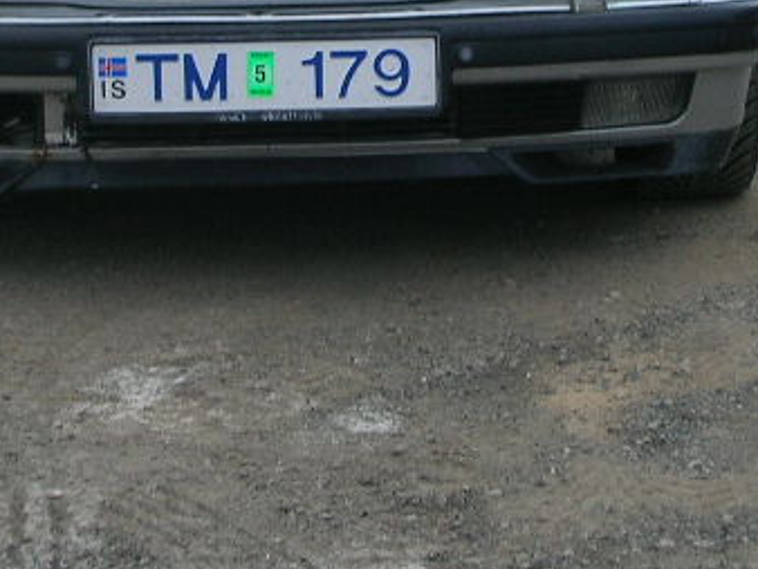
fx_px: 2323
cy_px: -4
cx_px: 354
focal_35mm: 106
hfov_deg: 18.5
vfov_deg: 13.8
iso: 50
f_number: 8.5
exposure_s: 1/57
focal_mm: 5.8
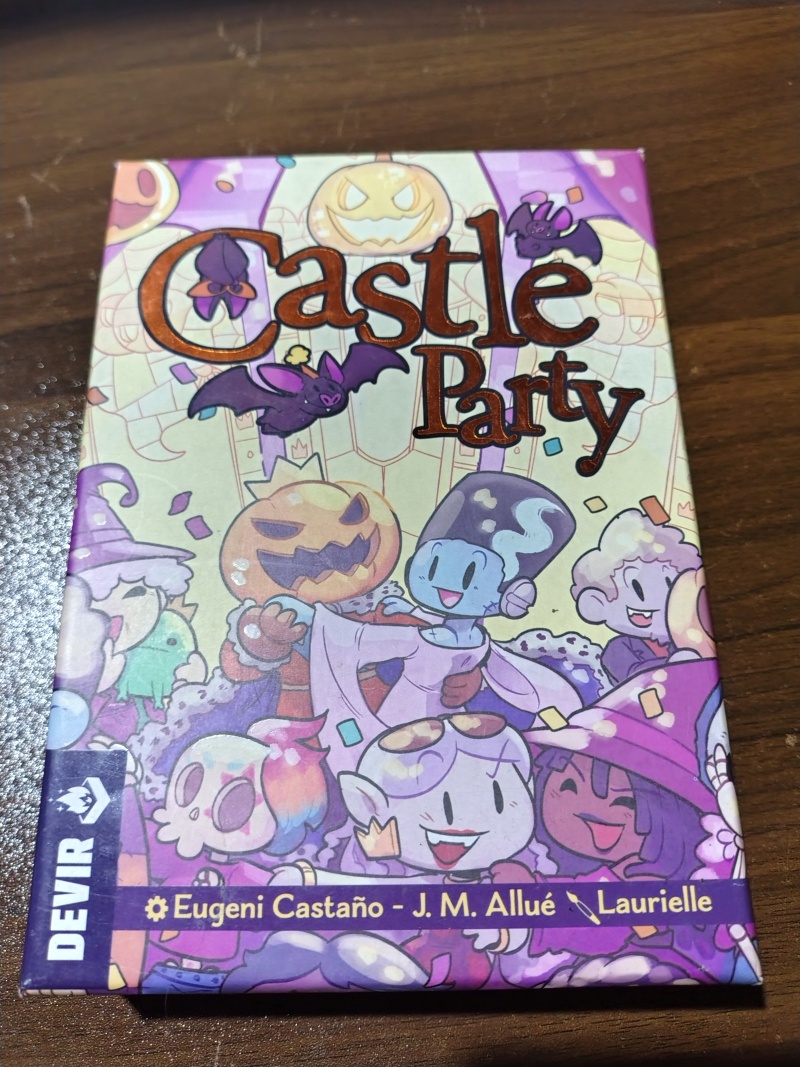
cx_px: 400
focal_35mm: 25
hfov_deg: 54.9
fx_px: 771
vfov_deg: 69.4
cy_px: 534
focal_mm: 4.71
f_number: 1.7
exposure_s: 1/33.3
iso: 2337
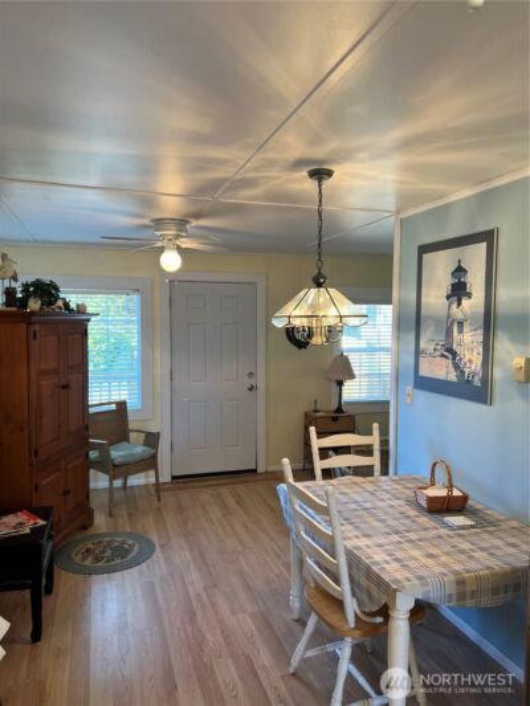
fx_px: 531
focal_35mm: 26
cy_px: 353
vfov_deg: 67.3
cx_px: 265
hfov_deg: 53.1
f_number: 1.5
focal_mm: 5.7
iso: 64
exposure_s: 1/60
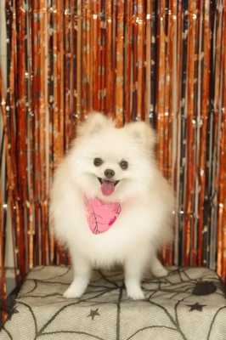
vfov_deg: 24.8
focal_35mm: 82
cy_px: 170
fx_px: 773
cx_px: 113
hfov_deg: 16.6
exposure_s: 1/160
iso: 2500
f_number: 3.5
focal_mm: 55
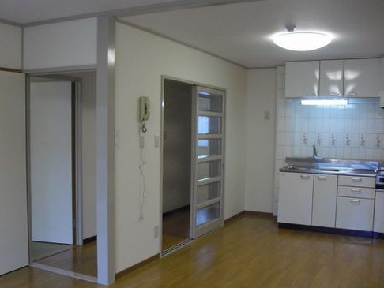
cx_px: 171
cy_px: 156
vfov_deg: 36.0
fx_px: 444
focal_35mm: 40
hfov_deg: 46.7
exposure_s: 1/100
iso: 400
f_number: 3.1
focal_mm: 6.3
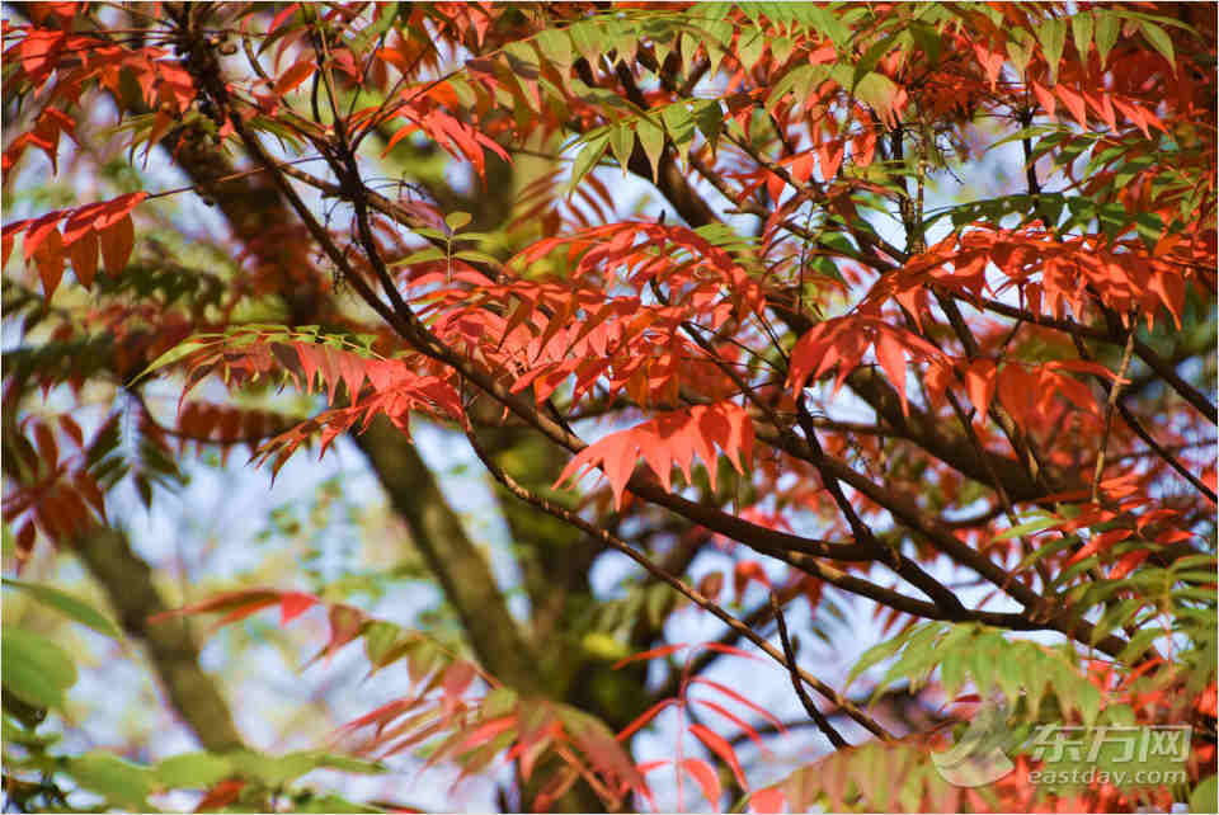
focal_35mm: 255
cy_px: 408
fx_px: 8642
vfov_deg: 5.4
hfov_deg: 8.1
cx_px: 610
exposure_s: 1/1000
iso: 400
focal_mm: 170
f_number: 6
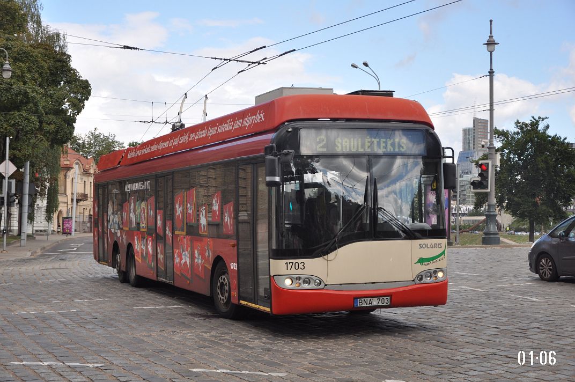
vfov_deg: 22.6
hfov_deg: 33.4
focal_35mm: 60
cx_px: 288
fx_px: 957
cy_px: 191
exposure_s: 1/1250
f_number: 4.5
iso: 400
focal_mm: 40
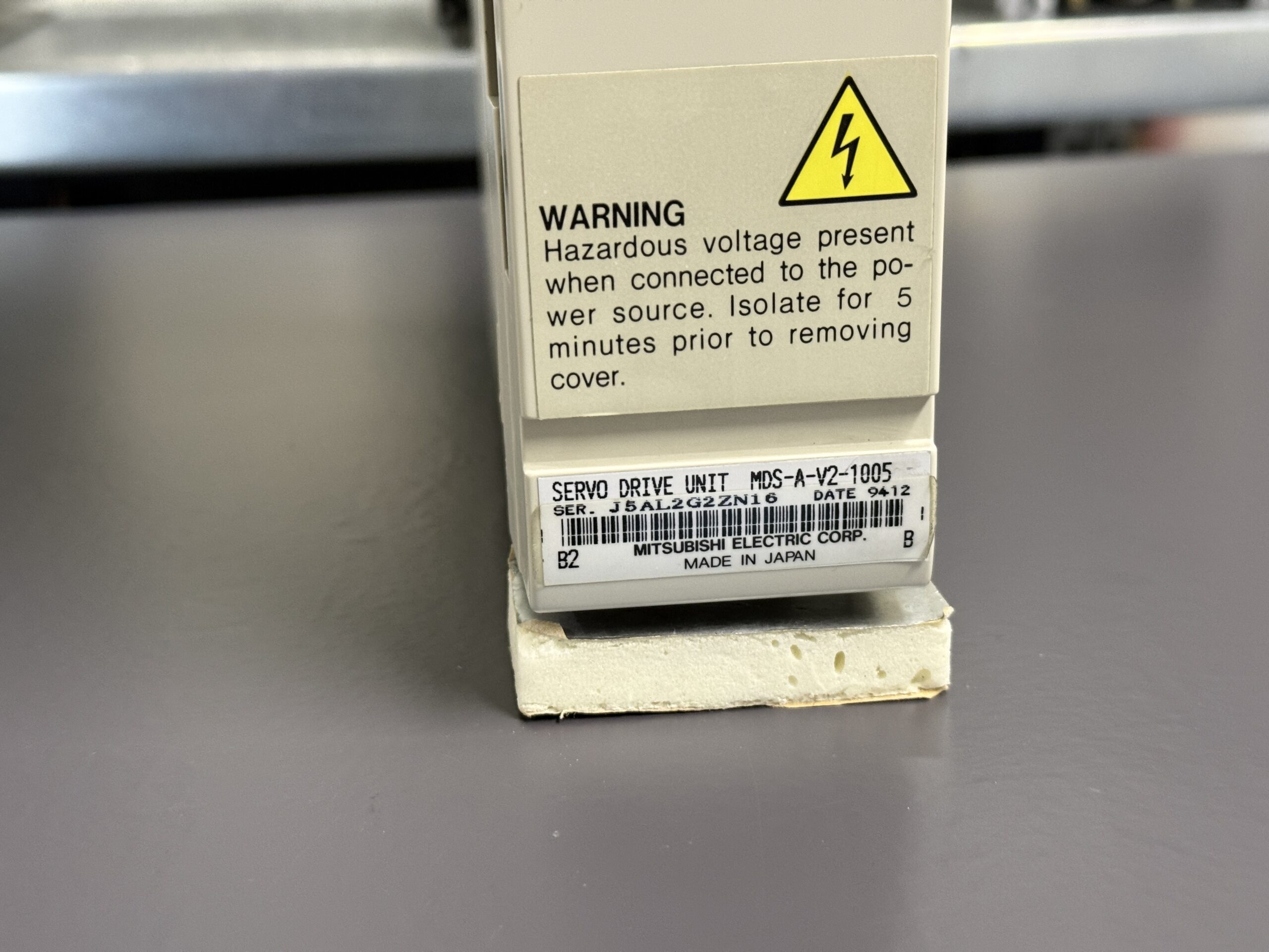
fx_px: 1760
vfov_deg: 30.3
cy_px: 476
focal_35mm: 48
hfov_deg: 39.7
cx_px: 634
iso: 200
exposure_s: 1/33
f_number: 1.78
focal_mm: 6.76
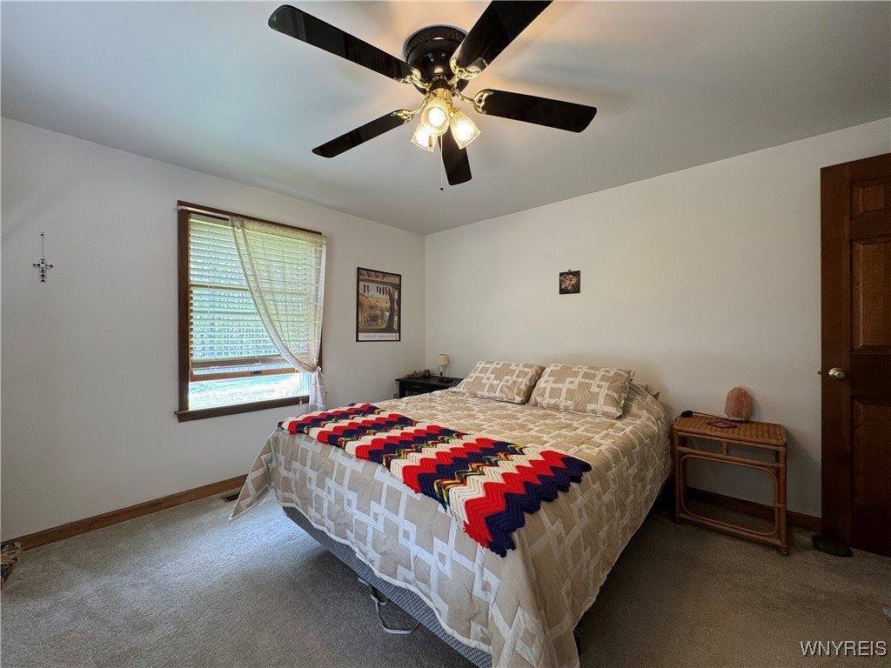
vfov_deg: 85.7
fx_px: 360
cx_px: 446
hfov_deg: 102.1
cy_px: 334
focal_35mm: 14
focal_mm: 2.22
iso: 160
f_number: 2.2
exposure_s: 1/99
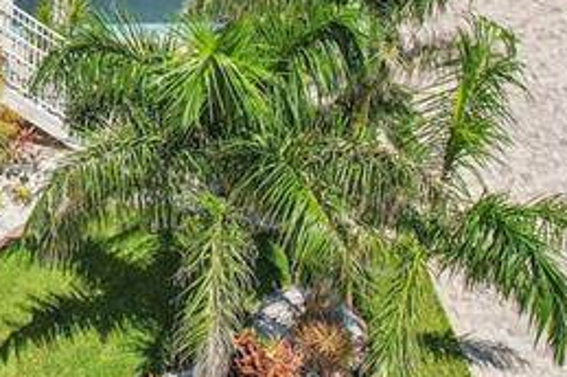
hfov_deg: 21.9
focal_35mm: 87
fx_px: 1369
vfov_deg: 14.8
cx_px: -83
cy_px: -151
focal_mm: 8.38
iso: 110
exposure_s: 1/2500
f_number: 2.8
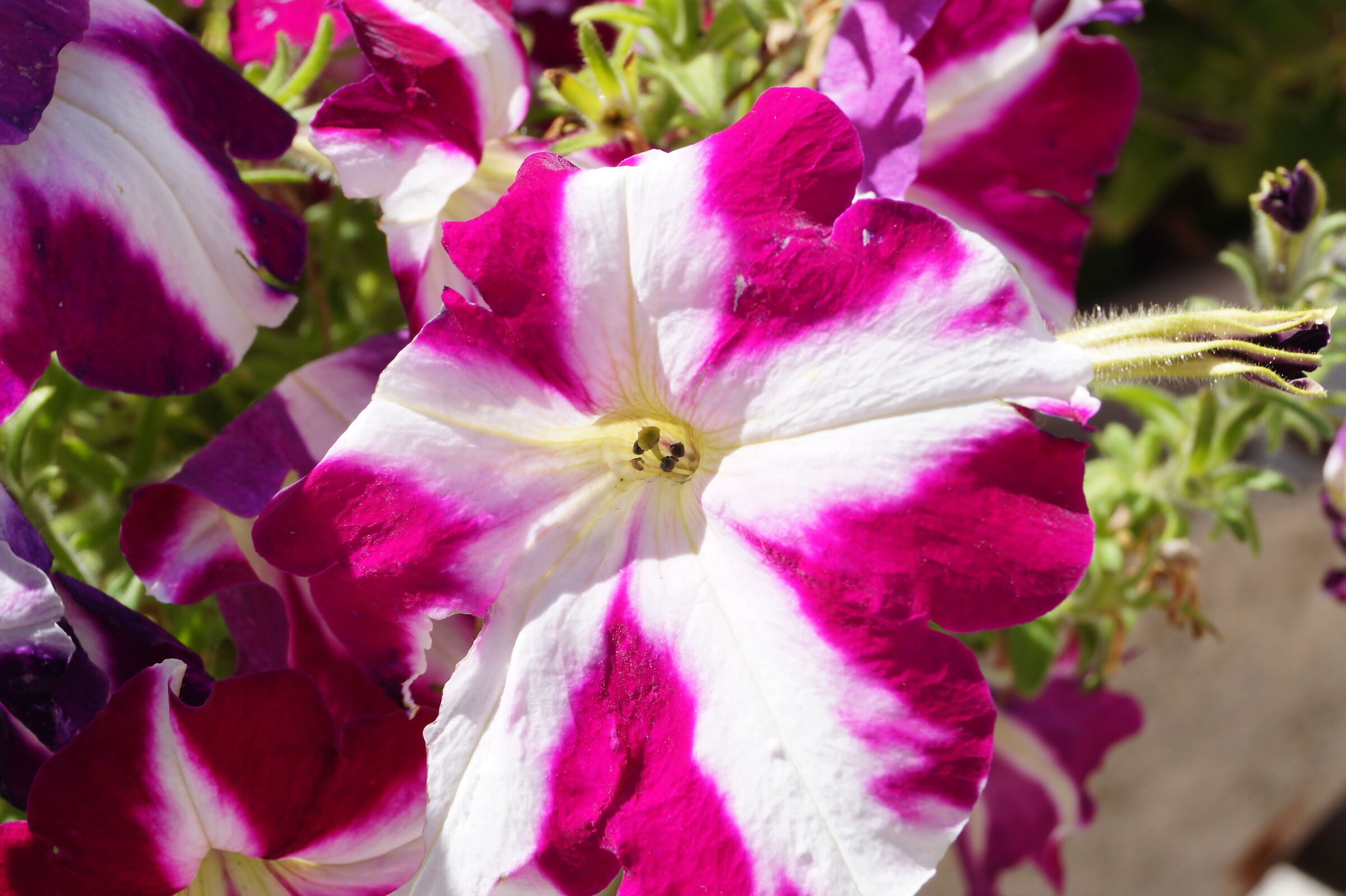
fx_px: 2803
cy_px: 448
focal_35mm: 75
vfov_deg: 18.2
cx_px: 673
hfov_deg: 27.0
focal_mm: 50
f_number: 16
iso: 200
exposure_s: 1/125
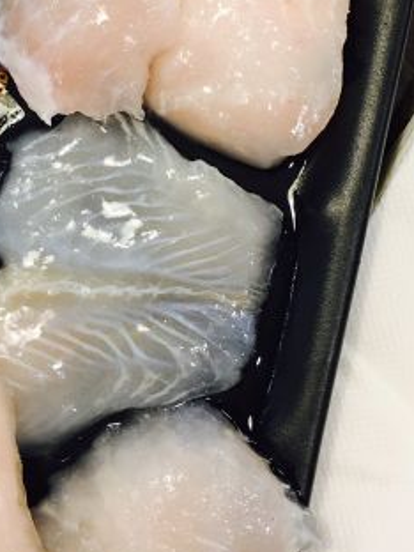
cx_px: 144
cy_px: 149
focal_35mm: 65
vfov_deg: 29.4
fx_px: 1037
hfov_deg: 22.5
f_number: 2.2
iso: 125
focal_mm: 4.15
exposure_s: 1/33
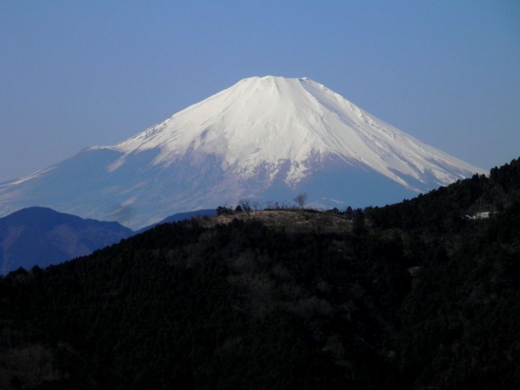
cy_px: 195
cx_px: 260
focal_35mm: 225
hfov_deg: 8.8
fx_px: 3380
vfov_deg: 6.6
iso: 80
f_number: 6.1
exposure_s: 1/1600
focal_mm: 40.2
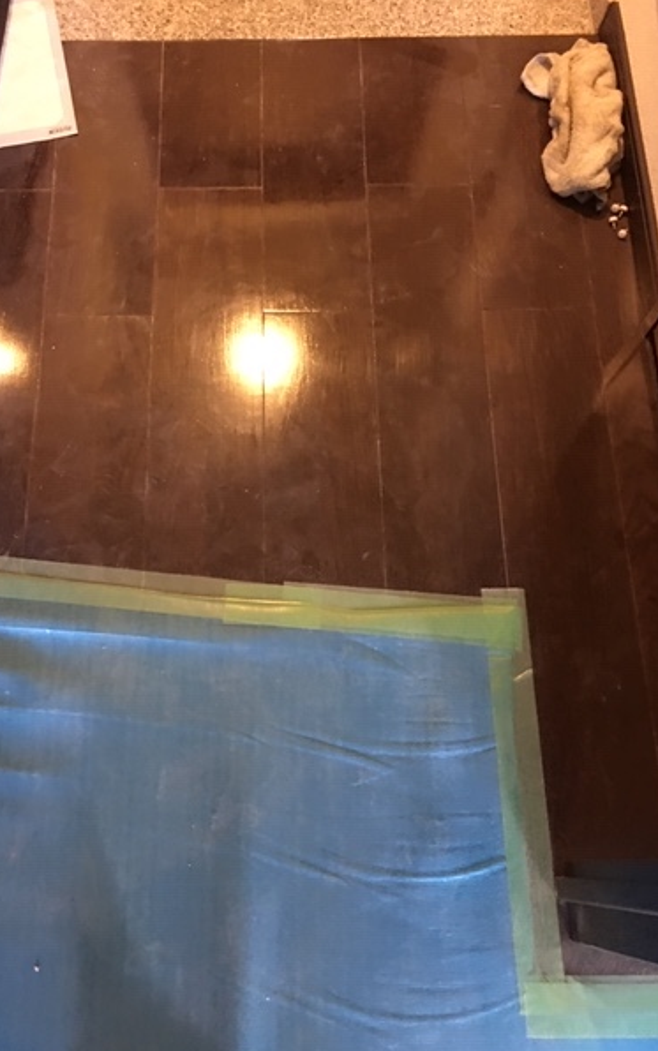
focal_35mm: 33
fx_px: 946
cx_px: 272
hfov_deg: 38.2
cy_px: 506
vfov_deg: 58.1
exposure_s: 1/4
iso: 125
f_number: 2.2
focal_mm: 4.15
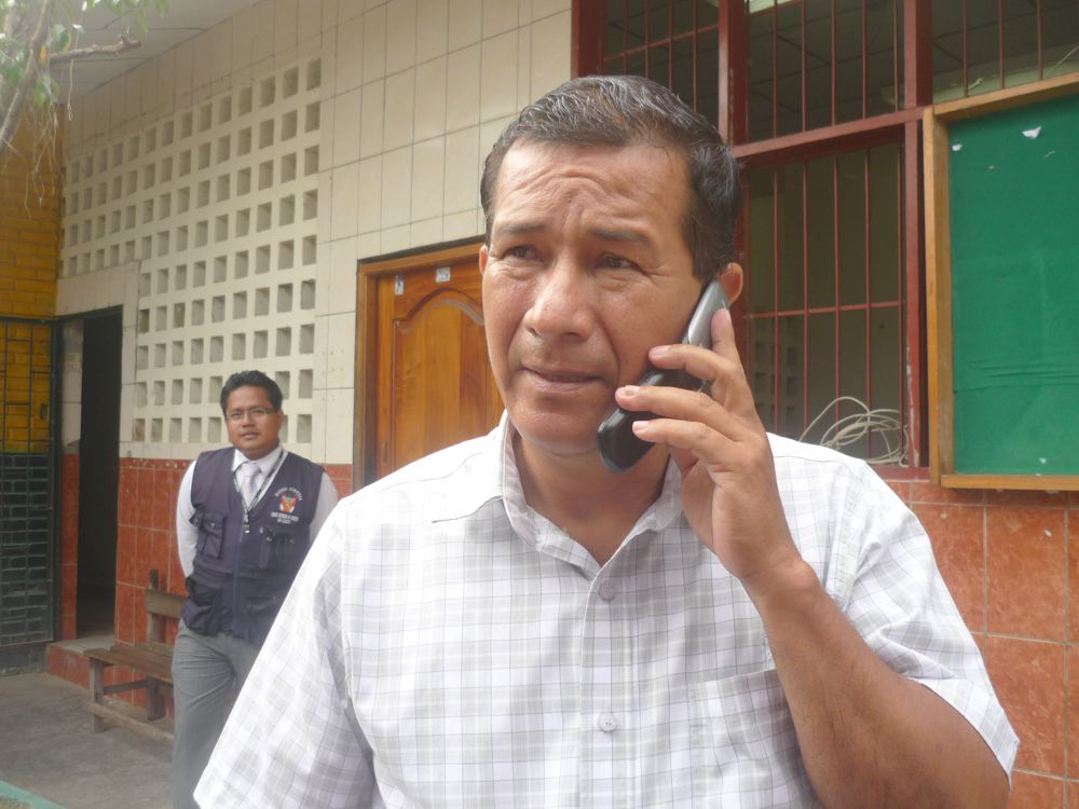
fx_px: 1029
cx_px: 540
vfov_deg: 42.9
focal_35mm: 33
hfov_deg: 55.4
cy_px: 404
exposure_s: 1/250
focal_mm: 5.5
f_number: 2.8
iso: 100
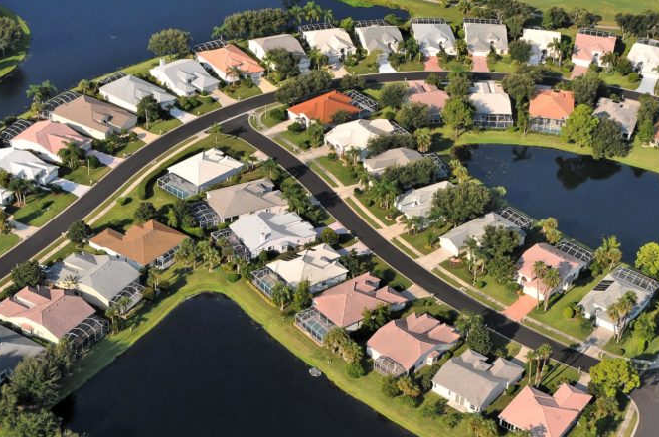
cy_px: 183
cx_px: 354
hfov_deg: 31.1
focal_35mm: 65
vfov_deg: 20.9
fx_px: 1184
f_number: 10
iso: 250
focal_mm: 27
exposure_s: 1/400
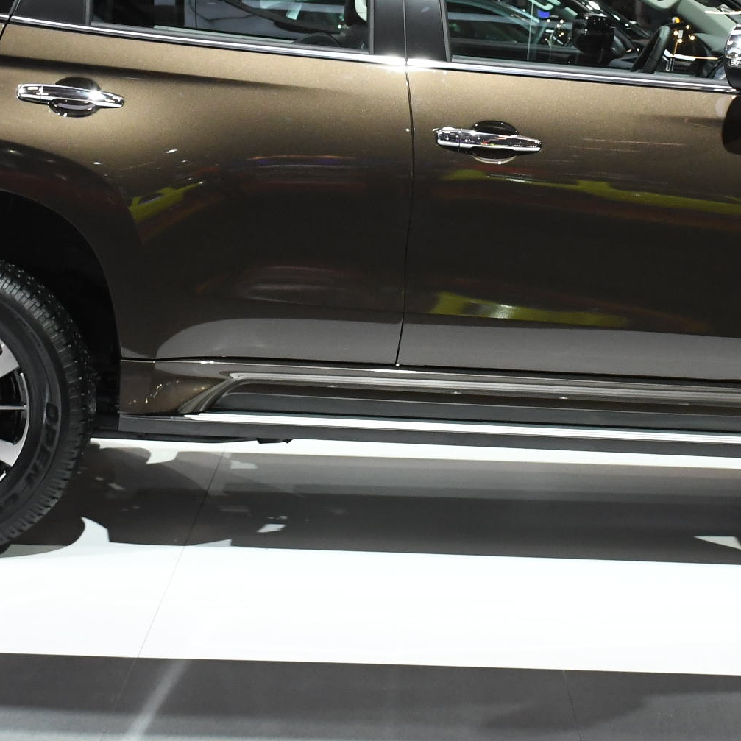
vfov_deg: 18.3
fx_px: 2277
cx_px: 421
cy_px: 135
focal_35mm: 94
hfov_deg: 18.5
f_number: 7.1
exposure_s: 1/125
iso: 2000
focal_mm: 27
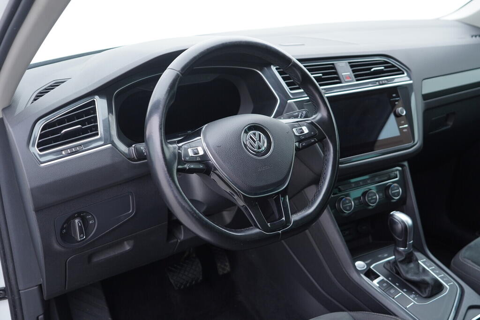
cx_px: 240
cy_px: 160
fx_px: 480
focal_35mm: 36
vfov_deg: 36.9
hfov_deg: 53.1
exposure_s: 1/40
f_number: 2.8
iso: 200
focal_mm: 24
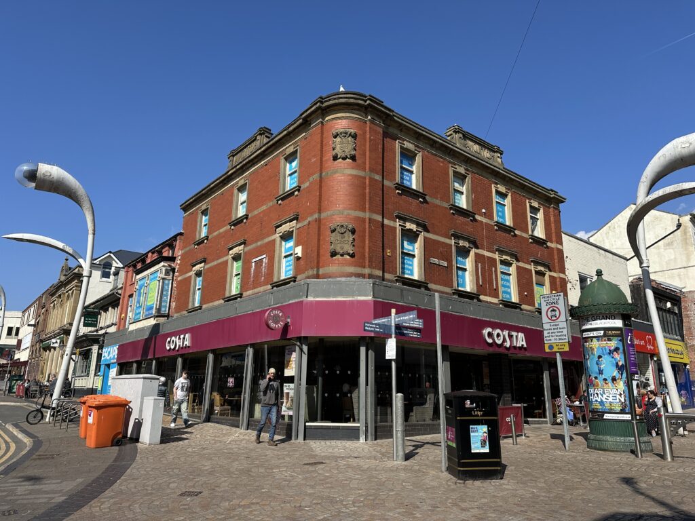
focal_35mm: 24
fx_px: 482
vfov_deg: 56.8
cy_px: 260
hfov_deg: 71.6
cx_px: 348
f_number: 1.78
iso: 80
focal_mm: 6.86
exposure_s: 1/4545
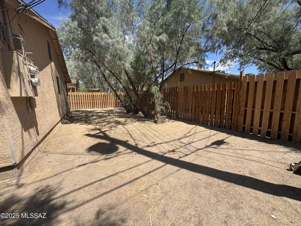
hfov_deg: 102.1
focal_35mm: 14
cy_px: 113
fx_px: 122
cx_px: 150
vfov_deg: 85.7
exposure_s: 1/1748
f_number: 2.2
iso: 50
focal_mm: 2.22
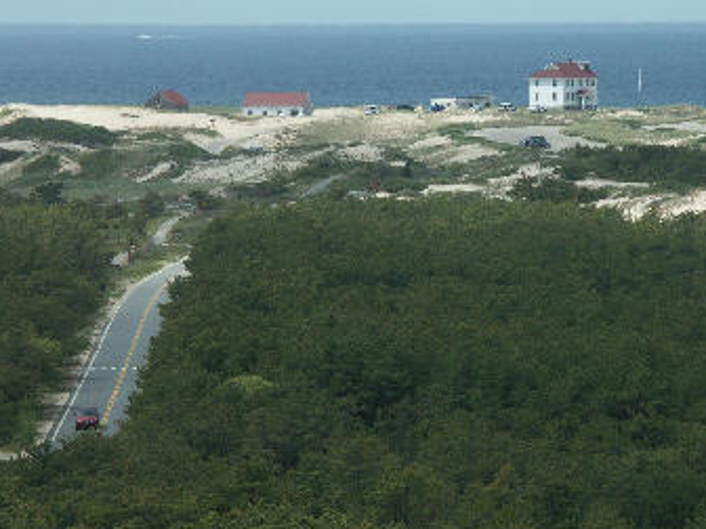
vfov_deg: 4.7
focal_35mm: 316
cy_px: 185
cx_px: 470
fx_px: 6445
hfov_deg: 6.3
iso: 100
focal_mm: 50.48
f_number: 7.1
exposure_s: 1/640
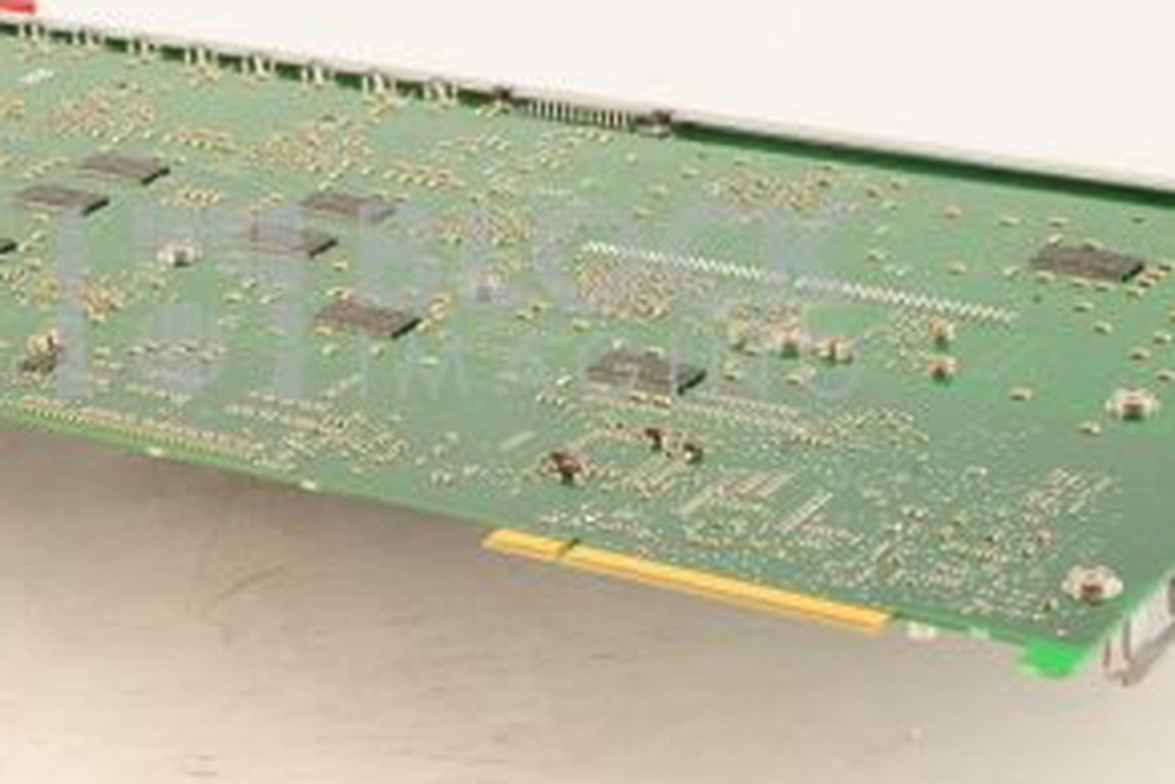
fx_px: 3362
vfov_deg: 13.3
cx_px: 460
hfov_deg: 19.8
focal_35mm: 103
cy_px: 301
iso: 1600
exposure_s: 1/125
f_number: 13
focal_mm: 50
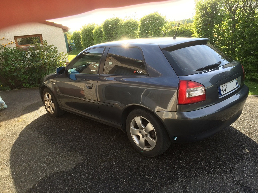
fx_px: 216
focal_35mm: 29
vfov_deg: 48.2
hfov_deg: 61.7
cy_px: 96
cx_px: 129
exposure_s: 1/432
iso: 32
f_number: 2.2
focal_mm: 4.15
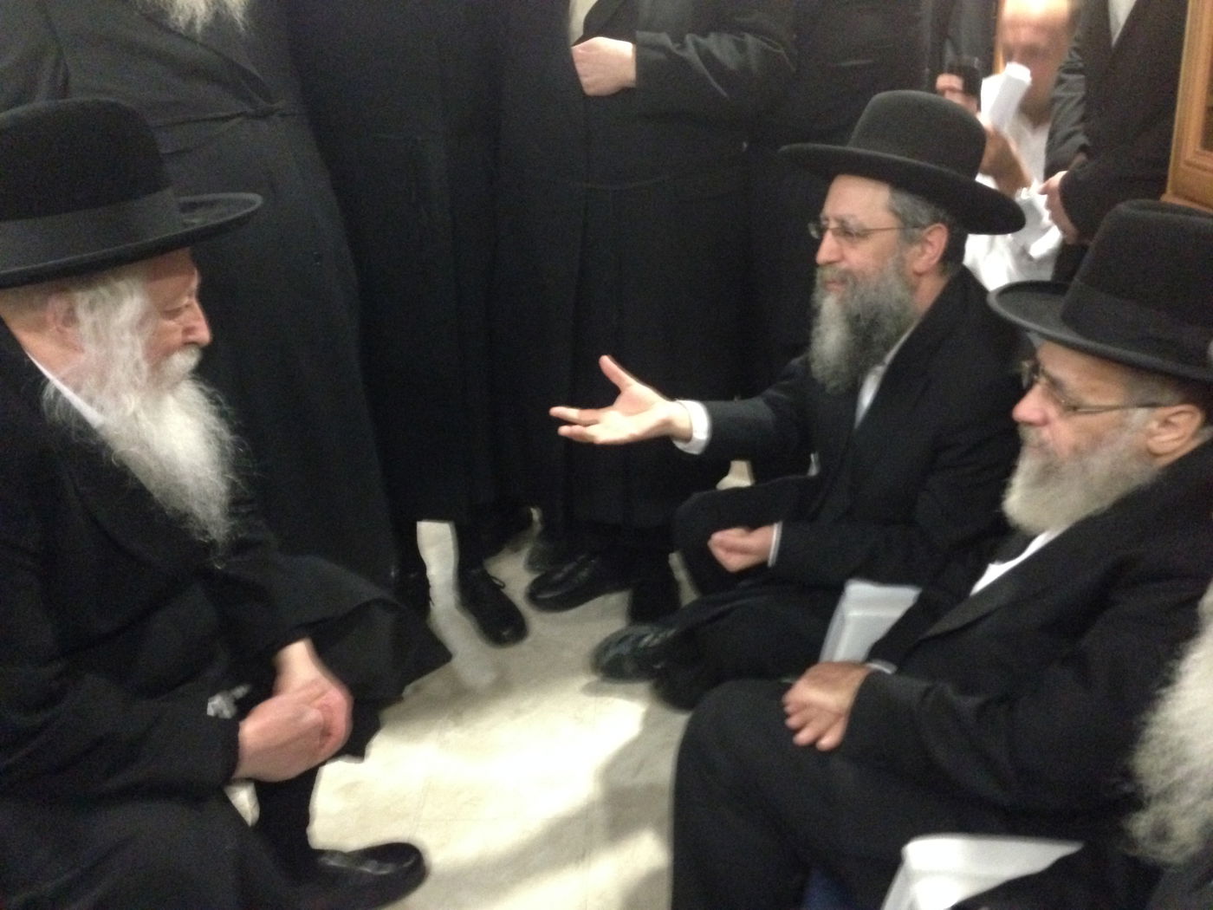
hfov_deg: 55.4
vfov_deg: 42.9
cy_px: 455
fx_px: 1156
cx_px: 606
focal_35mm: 33
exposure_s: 1/15
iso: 800
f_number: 2.4
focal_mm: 4.12
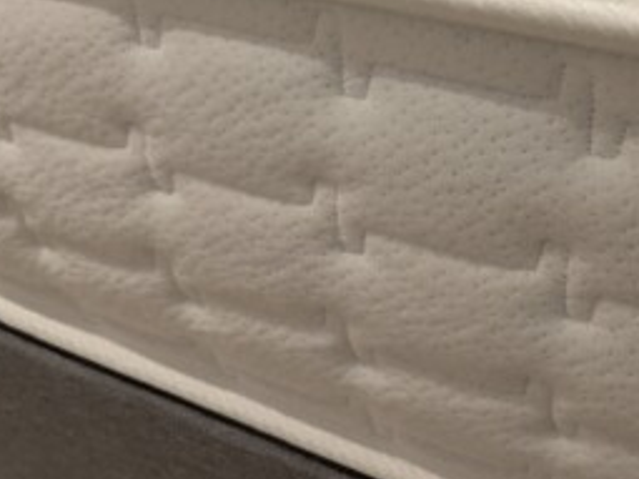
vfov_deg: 30.8
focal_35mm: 47
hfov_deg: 39.8
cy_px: 266
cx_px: 446
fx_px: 867
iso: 296
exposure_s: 1/100
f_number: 1.89
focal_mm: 5.43
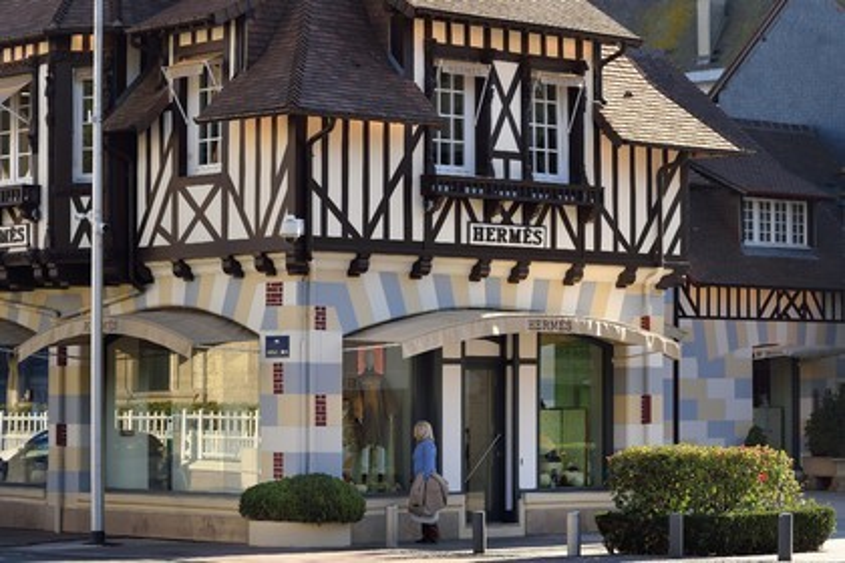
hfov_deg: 18.3
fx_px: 2629
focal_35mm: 112
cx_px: 422
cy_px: 282
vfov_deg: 12.2
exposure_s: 1/250
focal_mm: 112
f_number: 6.3
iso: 200
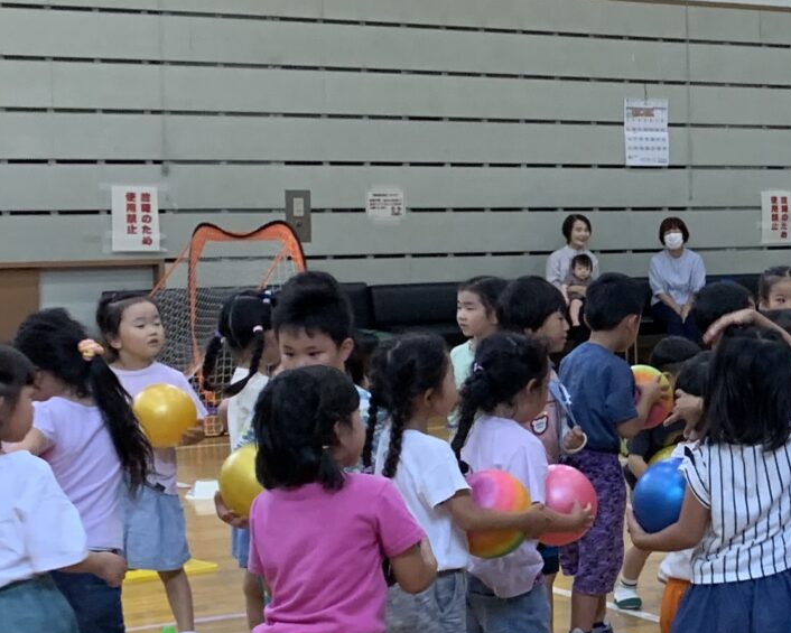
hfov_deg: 19.7
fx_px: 2154
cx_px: 931
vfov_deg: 16.7
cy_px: 357
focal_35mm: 92
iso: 125
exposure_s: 1/60
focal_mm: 4.25
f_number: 1.8
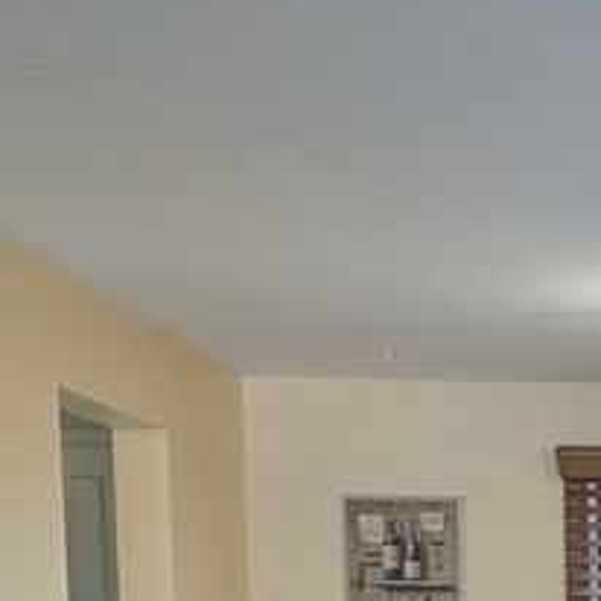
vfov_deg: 15.3
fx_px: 2062
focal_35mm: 105
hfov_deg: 15.0
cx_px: 976
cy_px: 896
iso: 68
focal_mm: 6.81
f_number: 1.85
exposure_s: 1/120
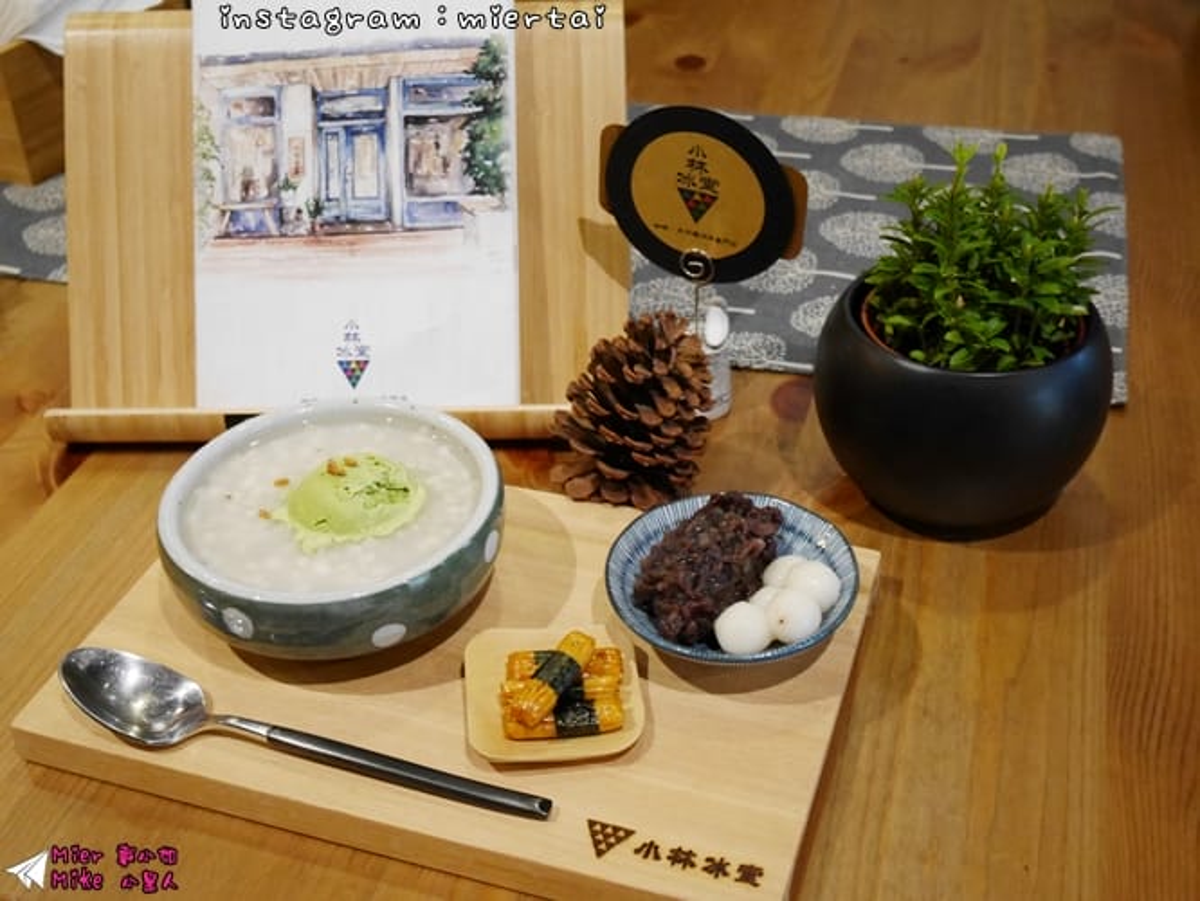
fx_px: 1526
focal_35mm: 44
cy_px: 450
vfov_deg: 32.9
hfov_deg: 42.9
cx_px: 600
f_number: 4.8
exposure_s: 1/80
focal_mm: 22
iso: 2500
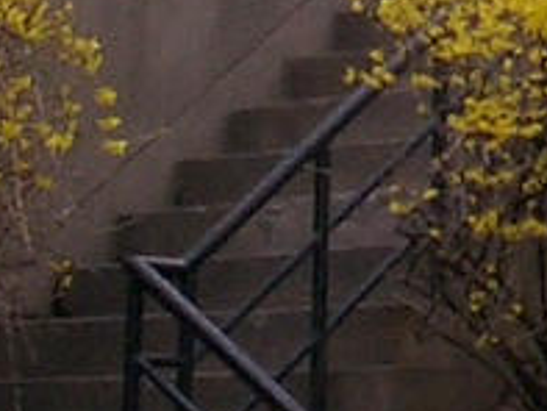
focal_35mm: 240
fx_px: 3795
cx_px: 383
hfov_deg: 8.2
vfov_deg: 6.0
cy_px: -483
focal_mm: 5.6
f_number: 3.5
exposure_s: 1/100
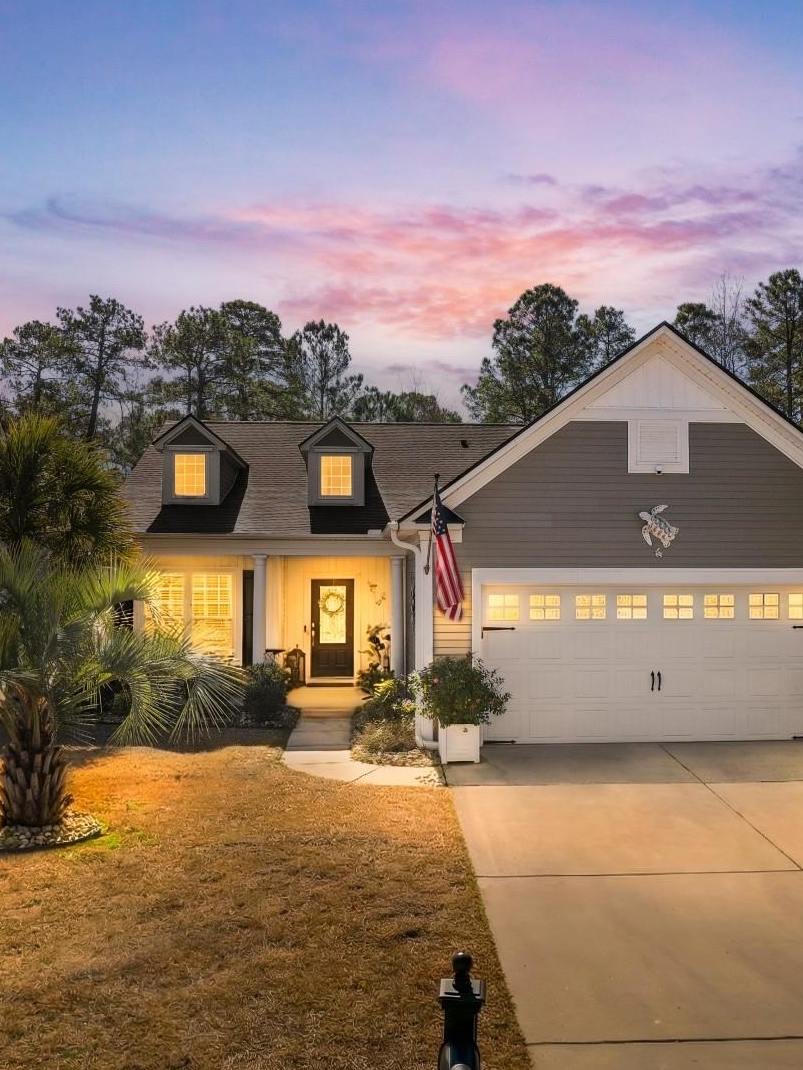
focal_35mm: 32
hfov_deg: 44.1
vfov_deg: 56.8
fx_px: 990
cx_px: 419
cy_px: 535
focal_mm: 8.38
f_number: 2.8
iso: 120
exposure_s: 1/500
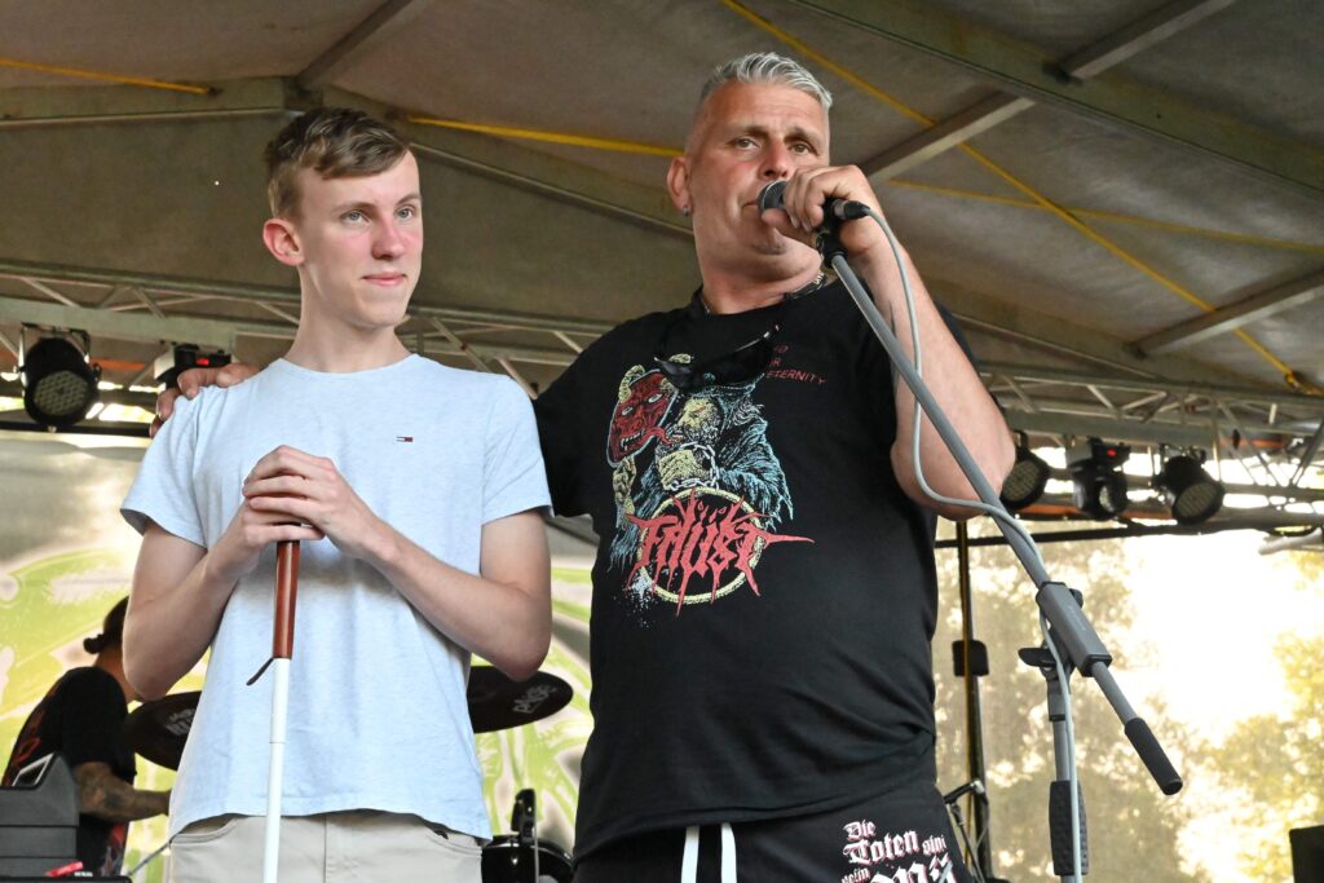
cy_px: 442
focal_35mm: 75
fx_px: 2759
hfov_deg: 27.0
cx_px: 662
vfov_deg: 18.2
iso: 10000
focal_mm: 50
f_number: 9
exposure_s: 1/500
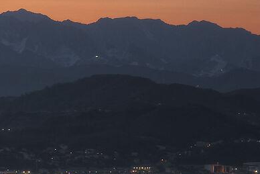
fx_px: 1677
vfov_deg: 5.9
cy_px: 148
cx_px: -408
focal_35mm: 232
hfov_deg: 8.0
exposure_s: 1.3
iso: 100
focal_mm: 25
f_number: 11
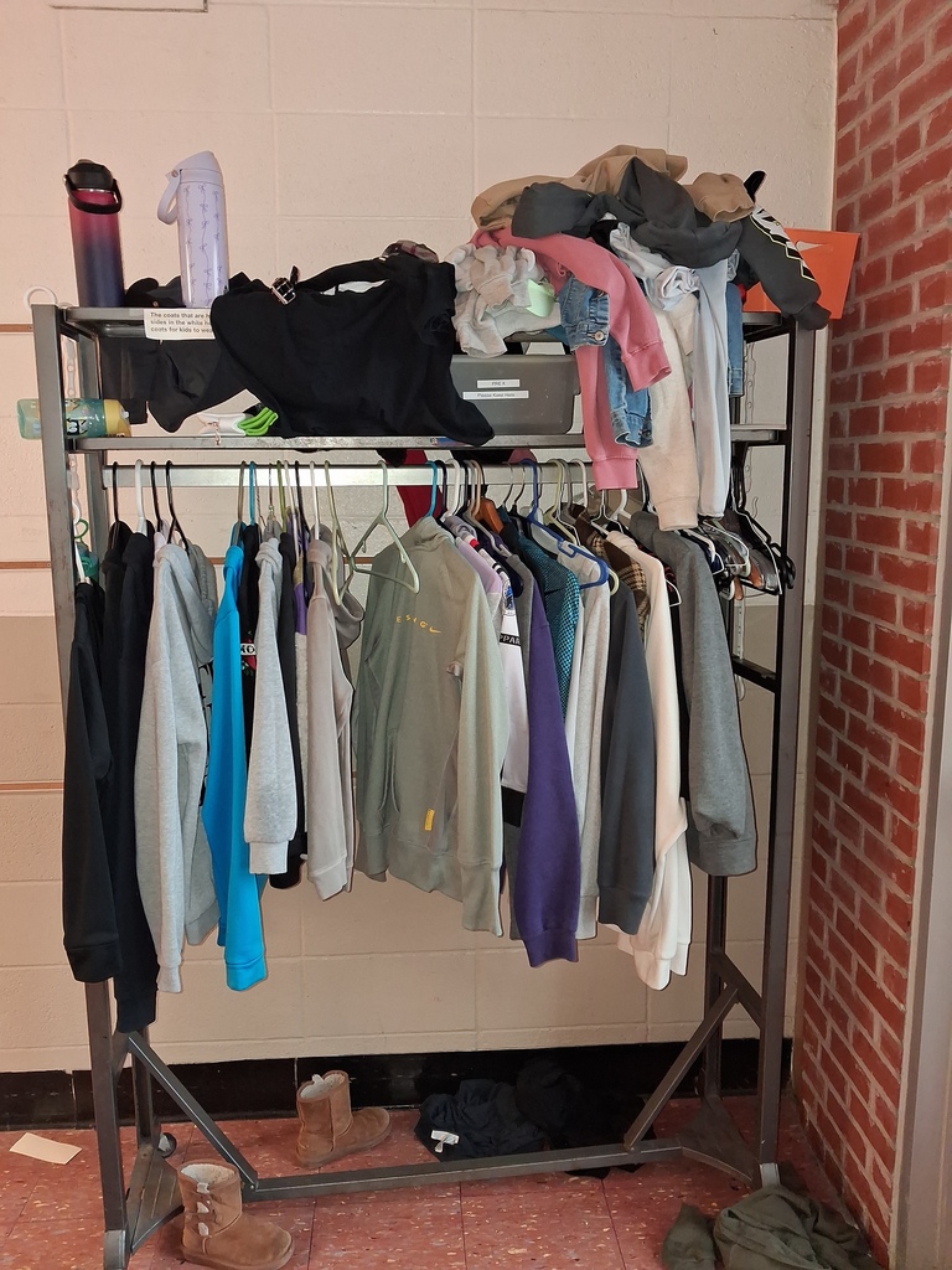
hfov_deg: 51.4
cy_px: 635
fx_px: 990
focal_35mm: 27
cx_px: 476
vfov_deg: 65.3
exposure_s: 1/33
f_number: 1.8
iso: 400
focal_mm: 4
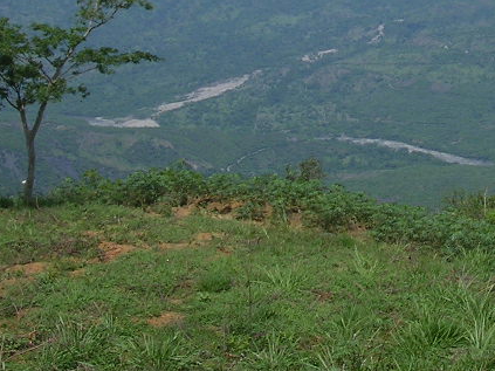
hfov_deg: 20.9
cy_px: -67
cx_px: 441
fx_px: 1315
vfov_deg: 15.5
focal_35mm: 92
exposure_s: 1/447
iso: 100
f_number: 5.6
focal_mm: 5.8
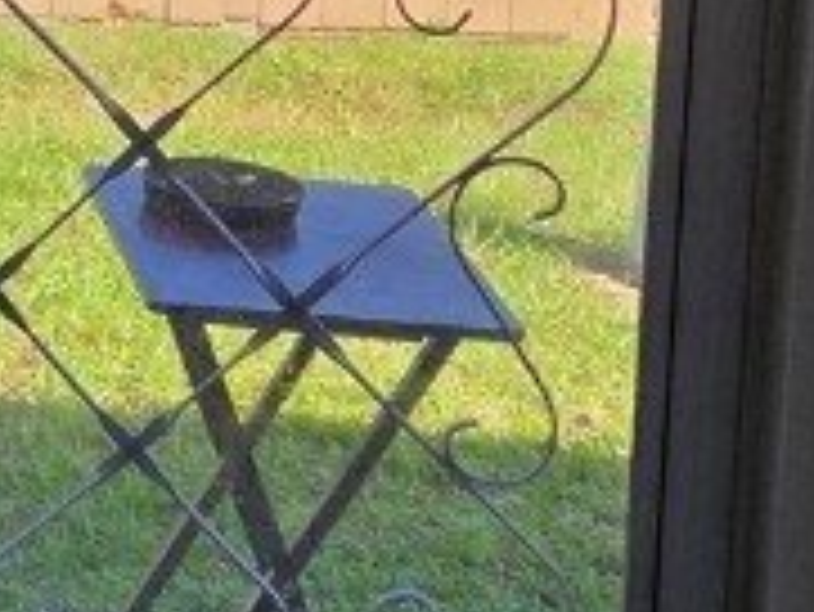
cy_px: 14
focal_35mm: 130
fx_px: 3059
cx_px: -1030
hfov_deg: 12.5
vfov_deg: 11.3
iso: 80
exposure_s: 1/1700
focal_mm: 5.4
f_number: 1.8
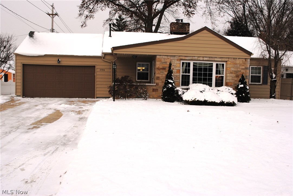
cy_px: 98
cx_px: 146
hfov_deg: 53.0
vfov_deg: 37.0
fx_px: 294
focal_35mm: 36
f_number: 6.3
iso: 100
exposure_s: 1/160
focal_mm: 24
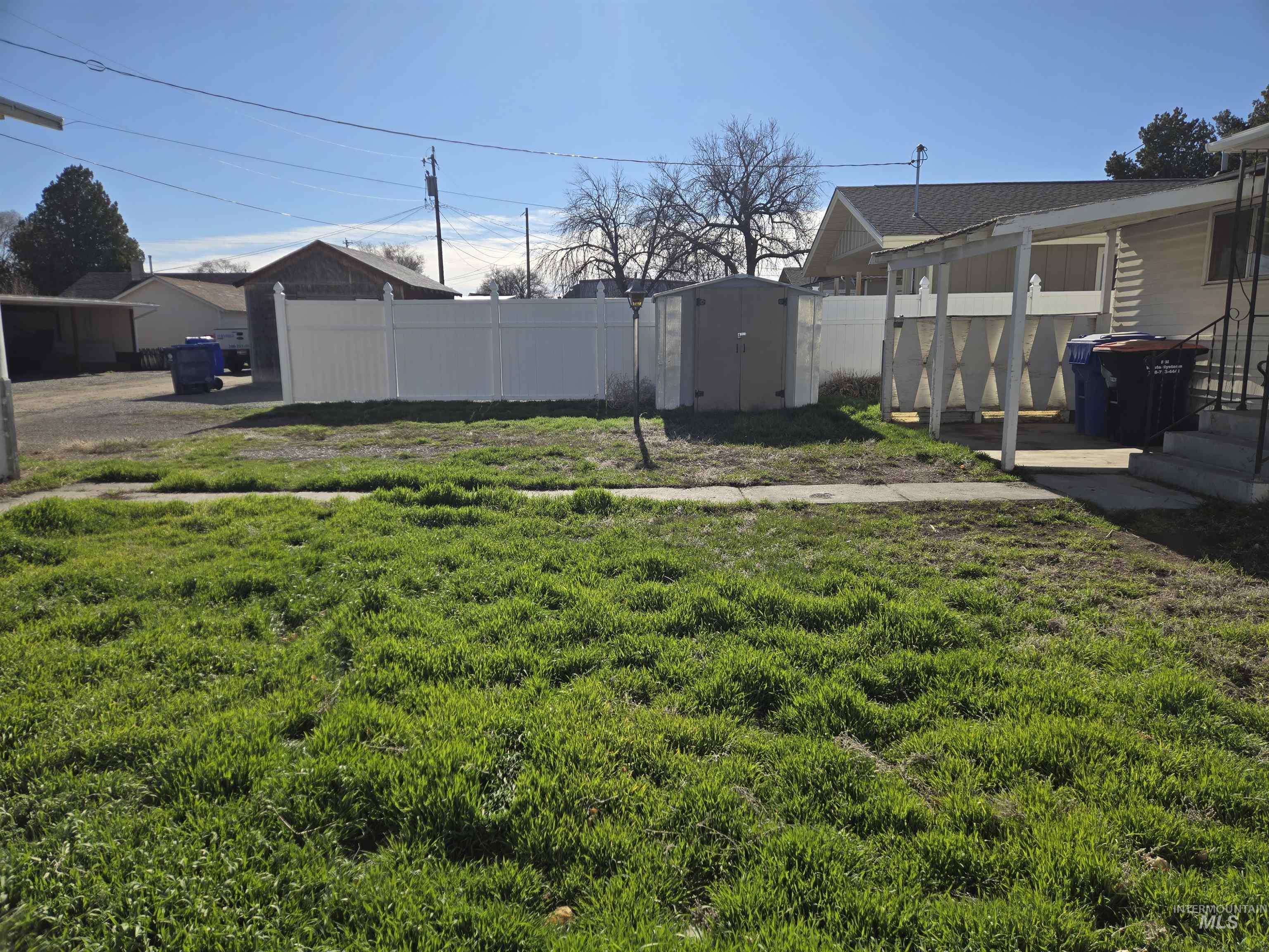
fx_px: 843
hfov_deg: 73.9
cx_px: 634
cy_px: 476
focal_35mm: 23
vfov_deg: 58.9
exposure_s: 1/2913
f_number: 1.8
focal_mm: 5.4
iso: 25
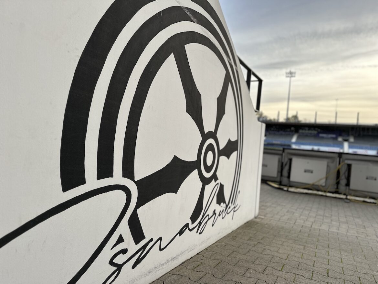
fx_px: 262
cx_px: 189
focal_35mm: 24
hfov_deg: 71.6
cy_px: 142
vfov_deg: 56.8
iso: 80
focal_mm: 6.86
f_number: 1.78
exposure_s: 1/256
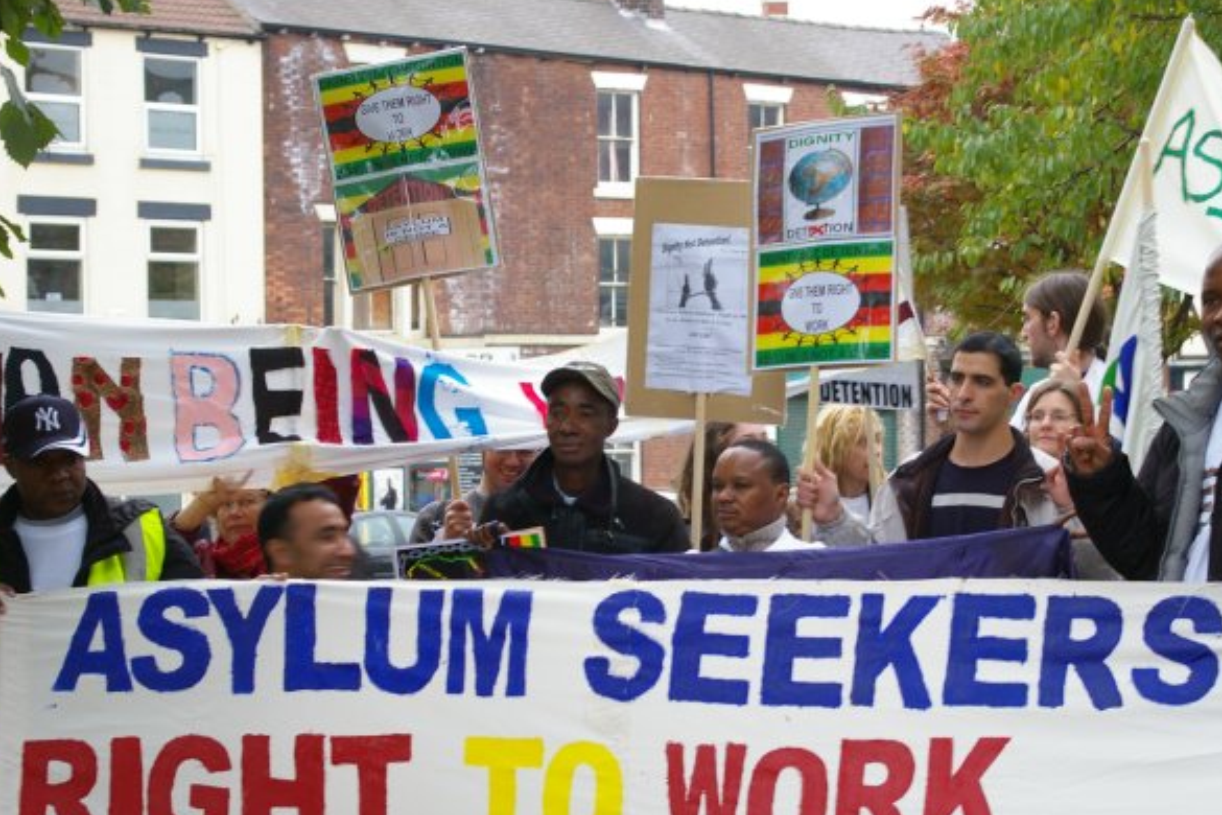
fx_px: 2941
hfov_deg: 23.4
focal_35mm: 87
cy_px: 456
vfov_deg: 15.8
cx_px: 719
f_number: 4.5
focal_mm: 45
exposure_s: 1/45
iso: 400
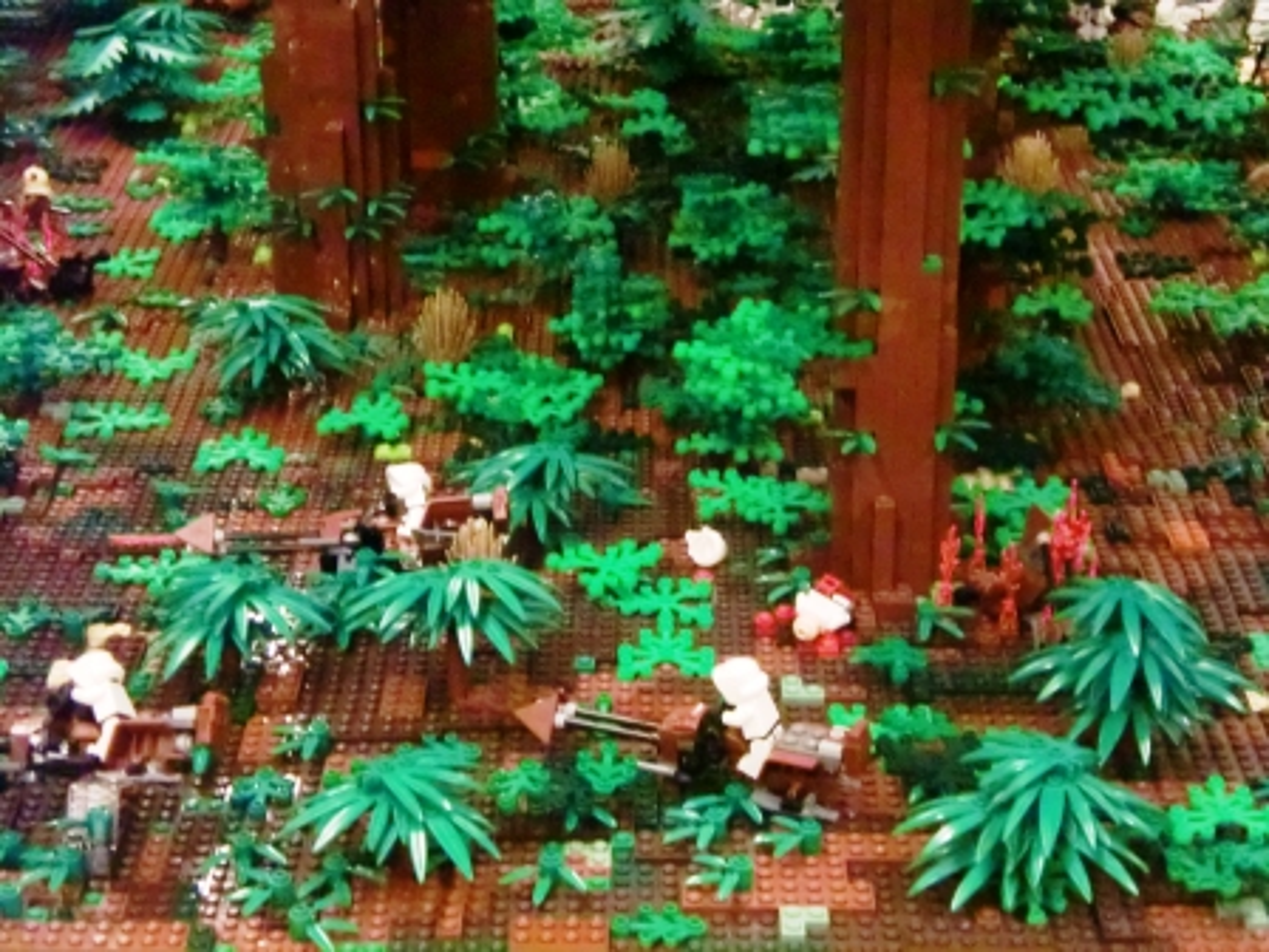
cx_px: 634
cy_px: 476
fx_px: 2969
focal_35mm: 81
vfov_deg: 18.2
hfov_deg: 24.1
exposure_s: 1/13
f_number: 5
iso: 1600
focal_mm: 14.49
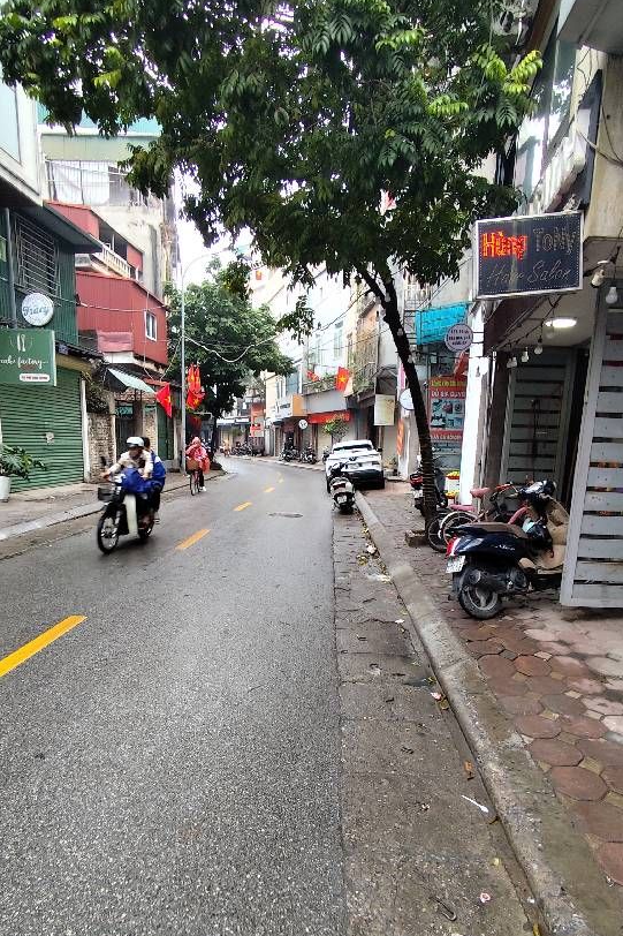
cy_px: 548
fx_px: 545
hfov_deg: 59.5
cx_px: 313
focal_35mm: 21
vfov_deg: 80.5
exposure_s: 1/100
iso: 50
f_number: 2.2
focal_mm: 1.65
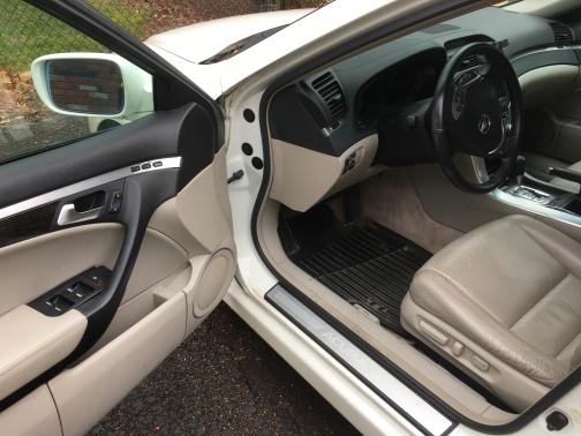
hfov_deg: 61.7
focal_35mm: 29
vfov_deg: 48.2
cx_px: 290
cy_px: 218
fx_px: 487
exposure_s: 1/40
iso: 25
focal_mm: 4.15
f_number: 2.2
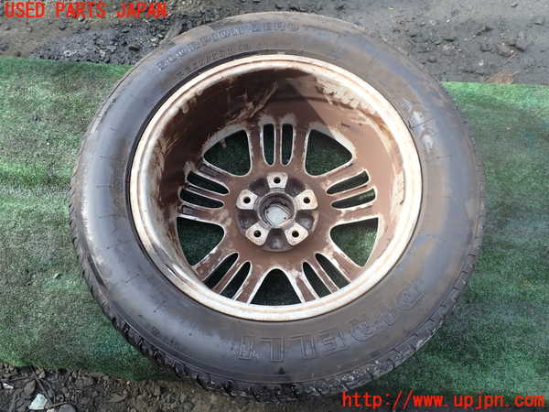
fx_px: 476
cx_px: 274
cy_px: 206
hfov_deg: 60.0
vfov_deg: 46.8
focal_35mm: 30
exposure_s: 1/160
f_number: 3.2
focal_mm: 5.4
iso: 100
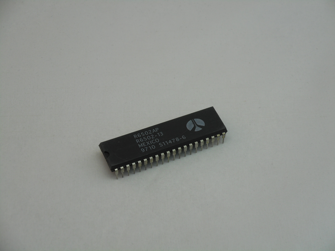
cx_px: 168
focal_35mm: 89
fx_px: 861
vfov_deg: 16.6
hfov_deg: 22.0
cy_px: 126
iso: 125
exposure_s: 1/60
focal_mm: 15.9
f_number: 5.6
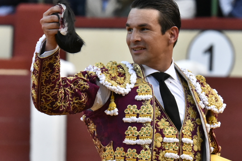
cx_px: 165
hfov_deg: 2.7
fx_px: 5047
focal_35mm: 751
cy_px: 72
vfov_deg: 1.8
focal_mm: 350
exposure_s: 1/640
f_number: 10
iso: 6400
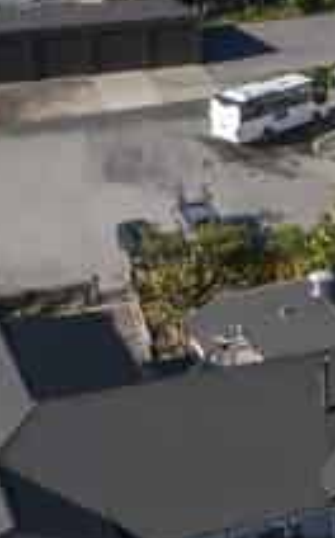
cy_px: 199
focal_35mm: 79
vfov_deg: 26.1
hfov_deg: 15.0
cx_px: 530
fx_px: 1157
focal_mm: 4.39
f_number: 2.8
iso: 100
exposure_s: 1/1600
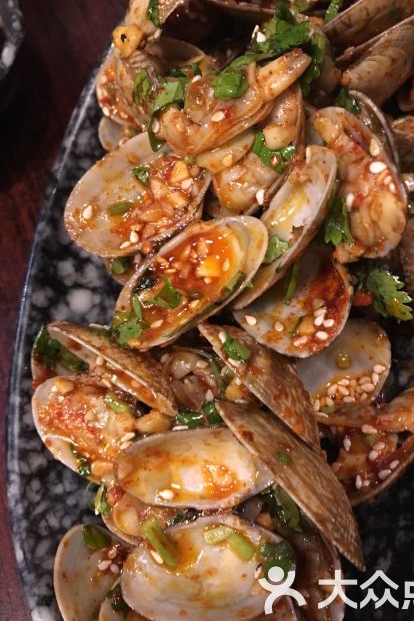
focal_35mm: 34
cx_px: 246
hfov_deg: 38.7
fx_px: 586
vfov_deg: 55.8
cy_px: 292
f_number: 2.2
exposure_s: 1/17
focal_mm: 4.15
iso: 400
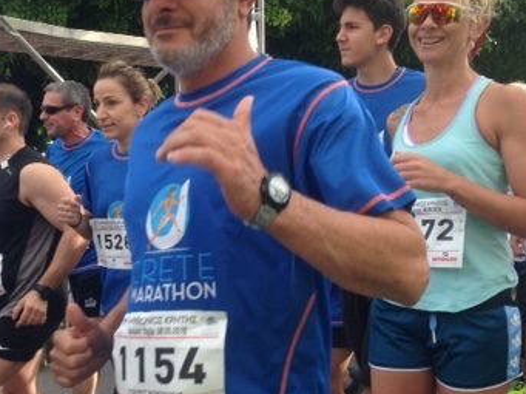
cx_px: 208
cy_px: 226
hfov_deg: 31.1
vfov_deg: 23.6
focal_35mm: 62
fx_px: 941
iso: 50
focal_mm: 4.12
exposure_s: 1/452
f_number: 2.4
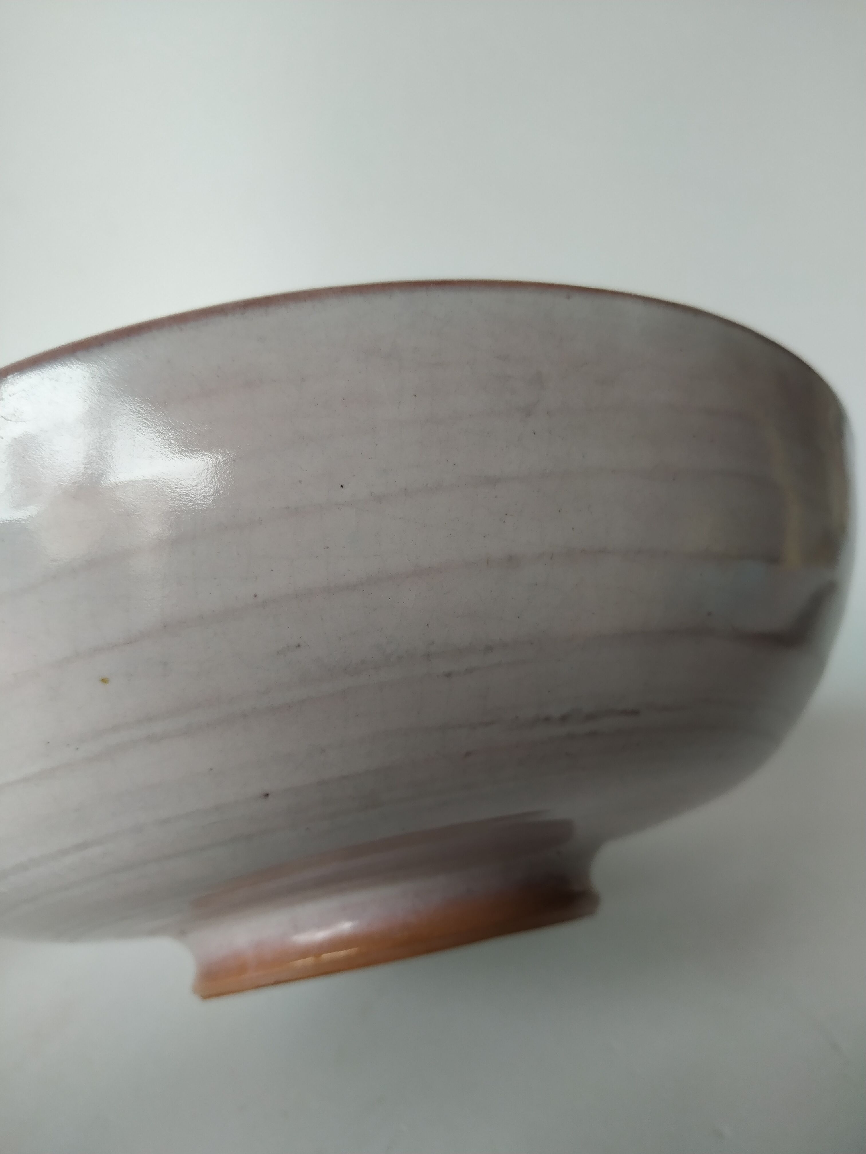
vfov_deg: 71.6
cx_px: 433
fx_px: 801
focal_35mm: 24
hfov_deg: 56.8
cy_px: 577
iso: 100
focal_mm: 3.94
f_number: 1.9
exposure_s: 1/100
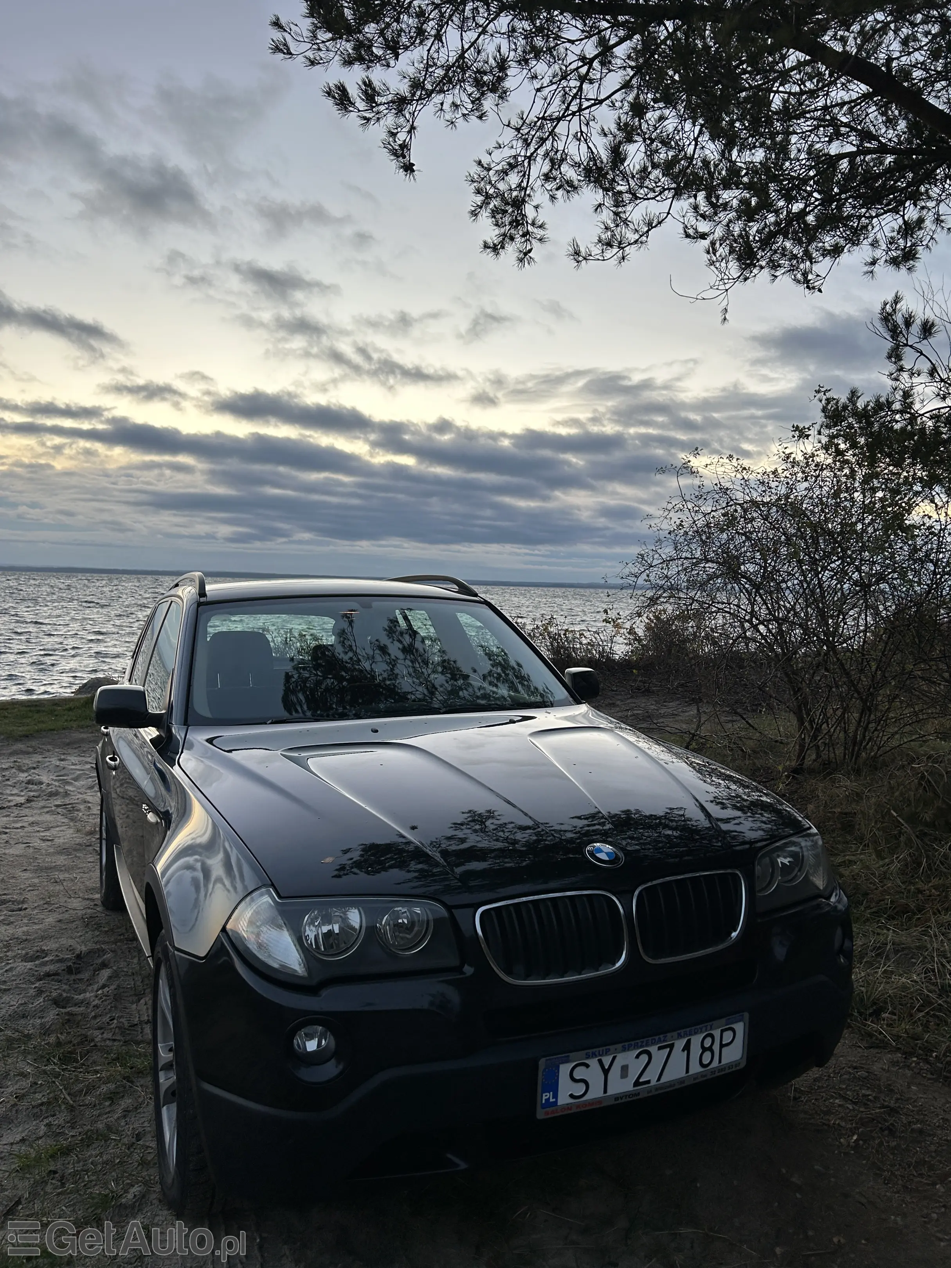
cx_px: 476
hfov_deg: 53.1
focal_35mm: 26
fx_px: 952
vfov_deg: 67.3
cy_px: 634
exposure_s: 1/121
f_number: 1.5
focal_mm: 5.7
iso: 64
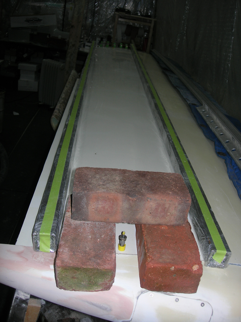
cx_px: 120
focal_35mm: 38
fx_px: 353
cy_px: 161
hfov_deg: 37.7
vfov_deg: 49.0
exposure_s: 1/60.1
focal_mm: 7.8
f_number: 2.8
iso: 64
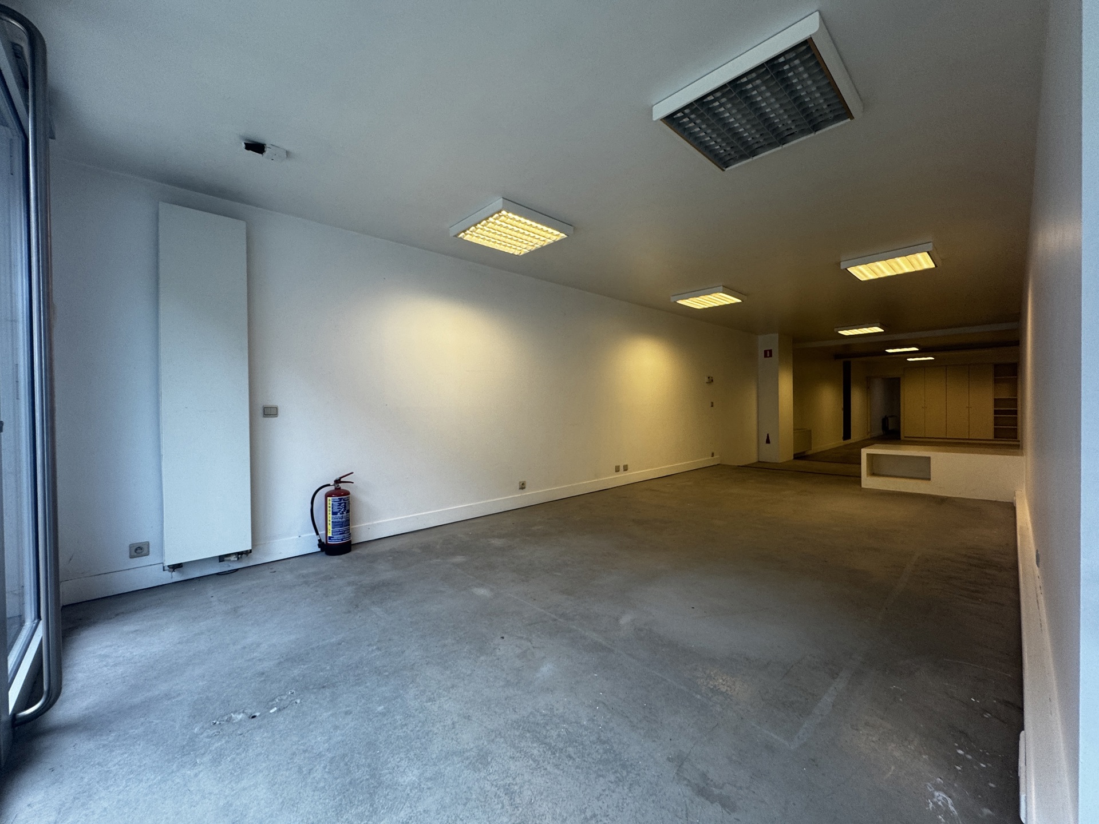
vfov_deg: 85.7
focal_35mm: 14
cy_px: 412
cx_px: 550
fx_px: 444
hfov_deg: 102.1
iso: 80
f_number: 2.2
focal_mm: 2.22
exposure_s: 1/99
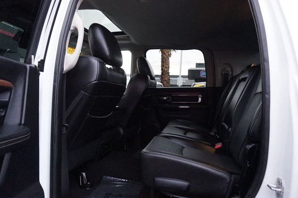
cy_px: 102
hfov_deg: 71.5
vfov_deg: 51.3
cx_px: 151
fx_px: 207
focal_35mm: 25
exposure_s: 1/125
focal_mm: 16
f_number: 3.5
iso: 3200
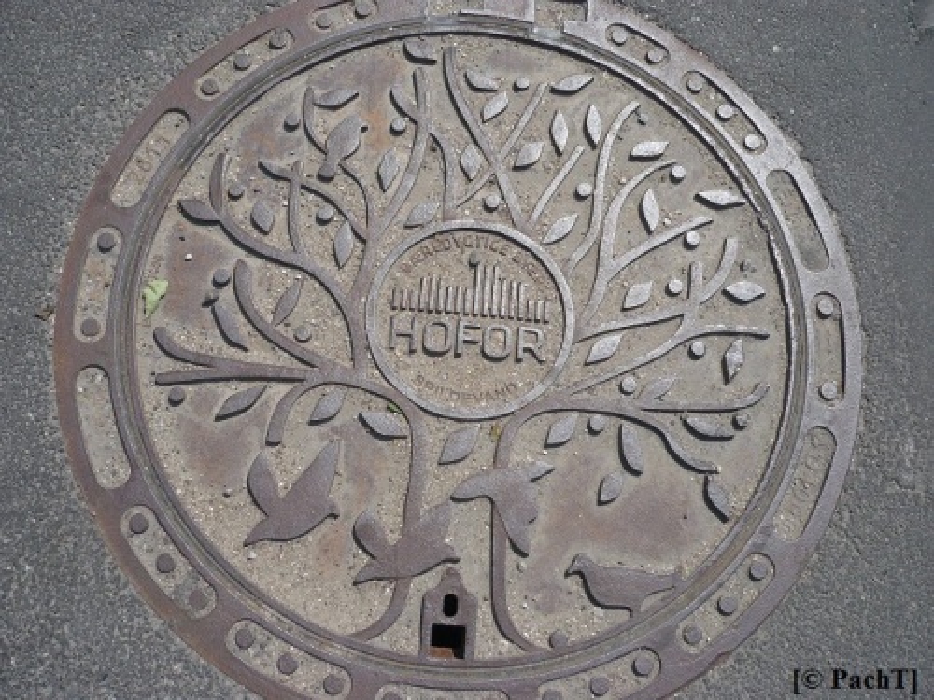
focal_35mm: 35
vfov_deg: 40.7
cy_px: 350
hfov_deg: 52.6
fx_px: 944
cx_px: 467
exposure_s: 1/320
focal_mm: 5.8
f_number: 8
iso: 100
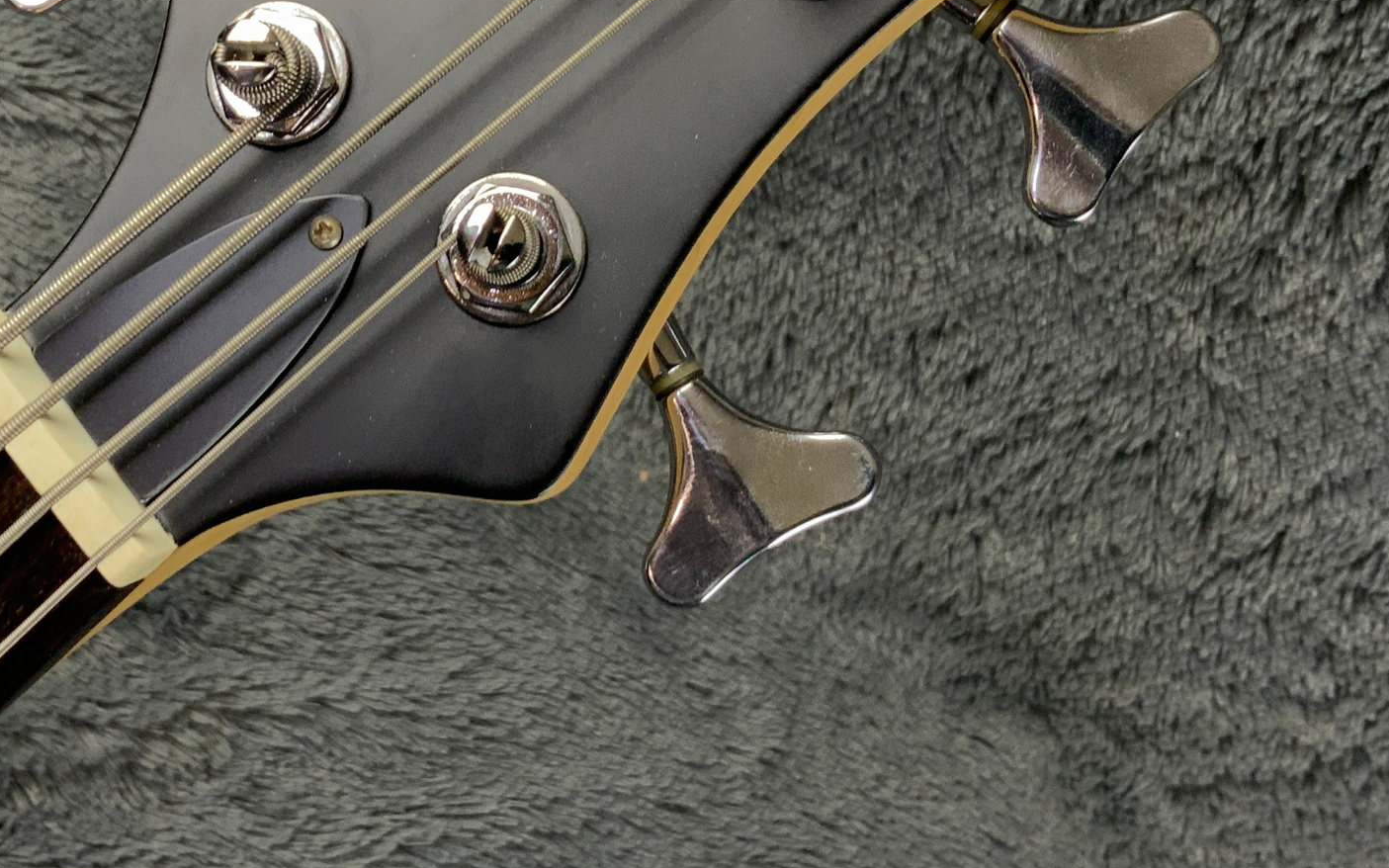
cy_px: 88
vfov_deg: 22.6
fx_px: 2120
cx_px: 502
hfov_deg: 36.0
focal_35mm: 56
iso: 64
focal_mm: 3
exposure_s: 1/60
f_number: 1.8
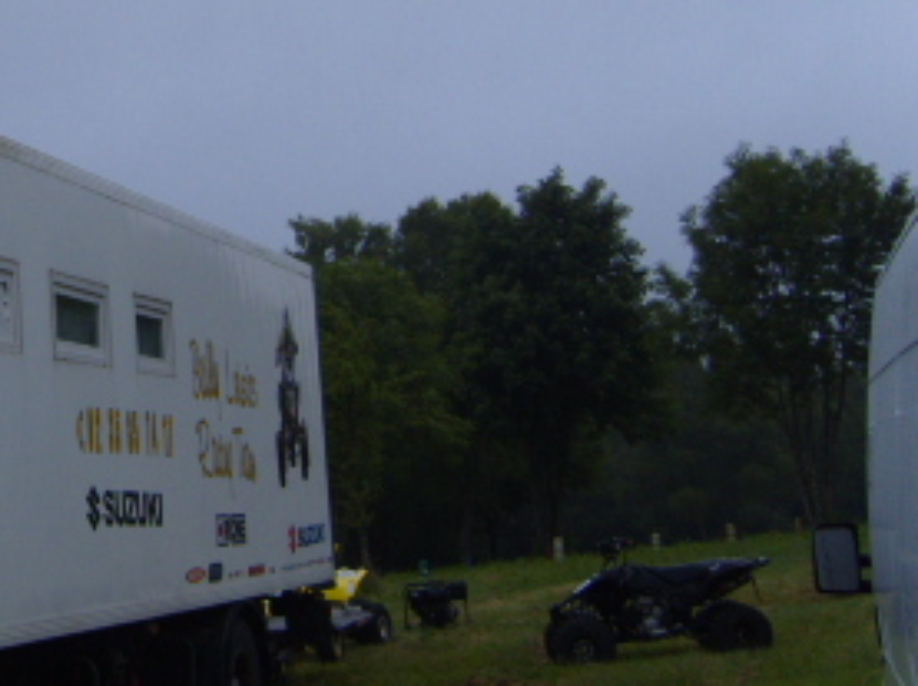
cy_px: 126
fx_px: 2145
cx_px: -56
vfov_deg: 18.0
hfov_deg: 22.9
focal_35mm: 81
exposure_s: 1/180
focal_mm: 7.4
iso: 80
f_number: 2.8
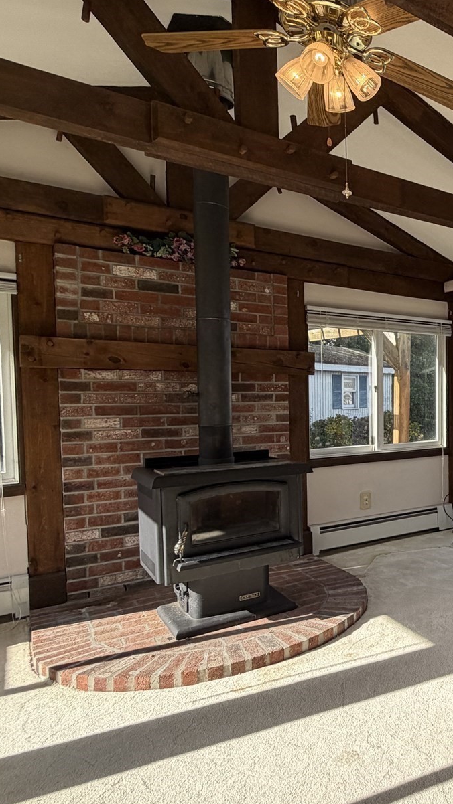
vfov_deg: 71.9
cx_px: 529
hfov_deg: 35.8
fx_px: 555
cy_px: 415
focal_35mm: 26
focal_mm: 2.22
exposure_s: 1/502
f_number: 2.2
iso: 50
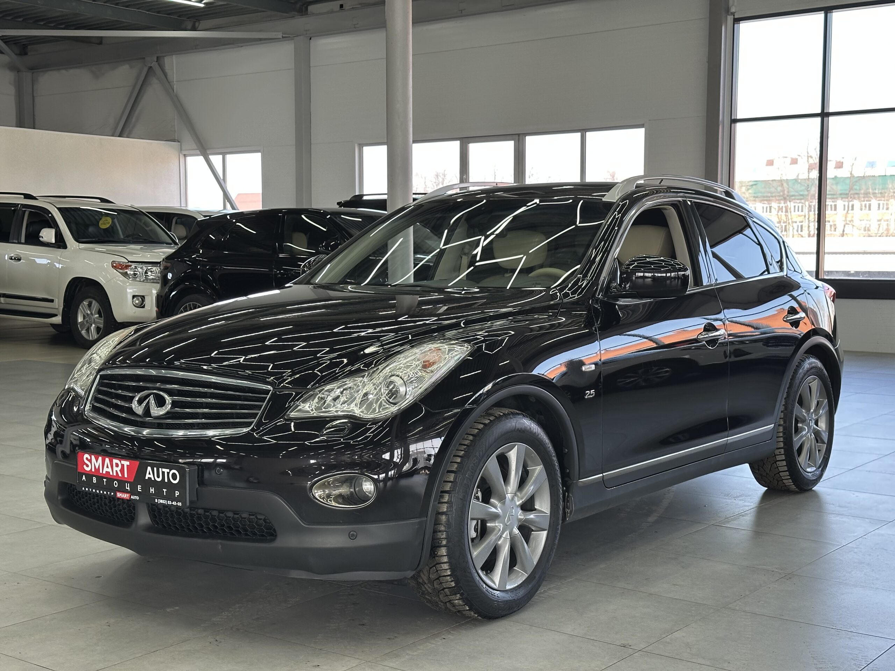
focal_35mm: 48
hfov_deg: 39.7
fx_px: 1241
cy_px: 336
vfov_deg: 30.3
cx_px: 448
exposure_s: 1/172
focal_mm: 6.86
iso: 80
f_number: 1.78
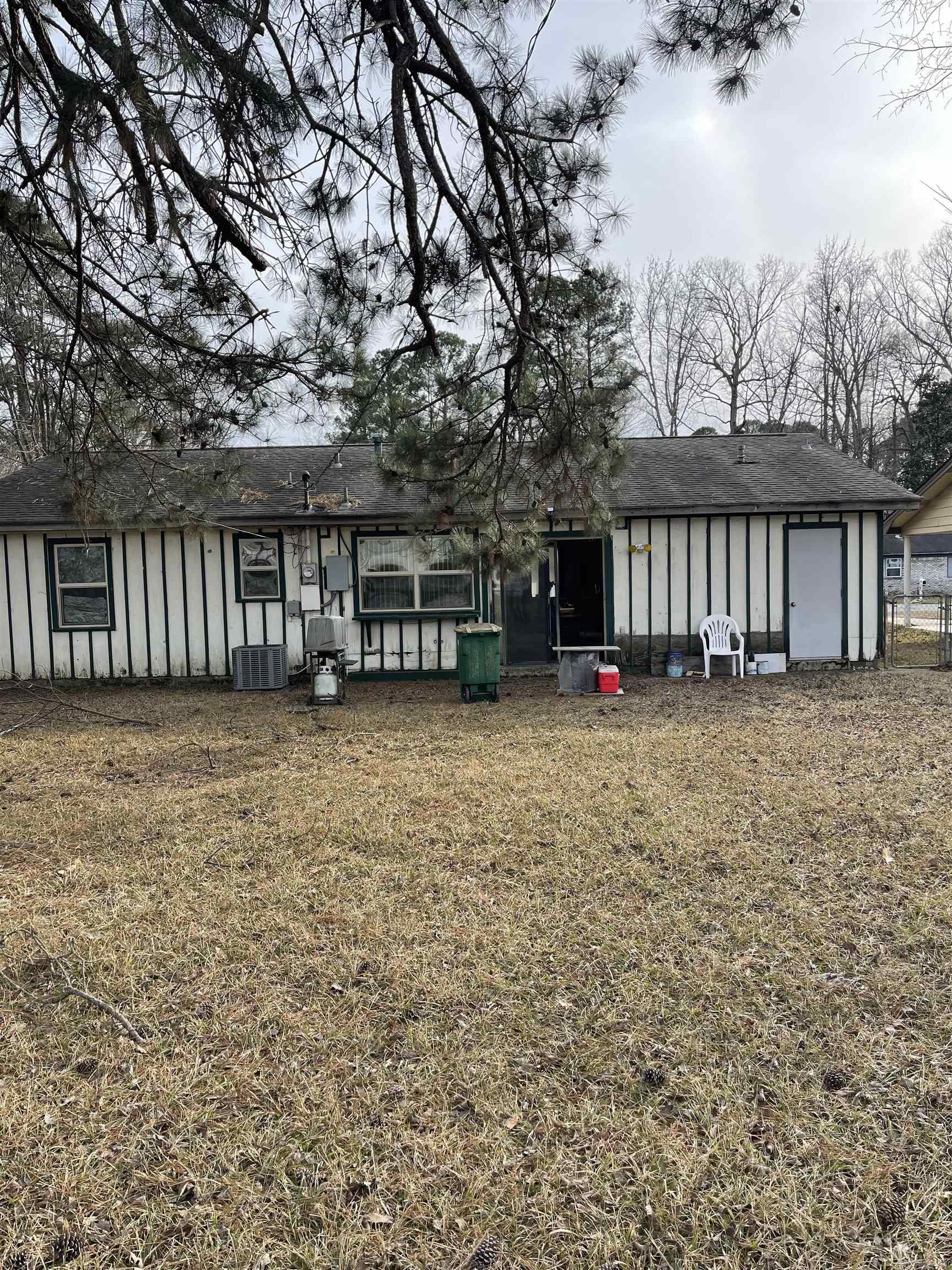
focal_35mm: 25
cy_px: 635
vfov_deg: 69.4
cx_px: 476
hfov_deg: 54.9
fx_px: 917
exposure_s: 1/1119
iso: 32
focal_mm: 5.1
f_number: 1.6
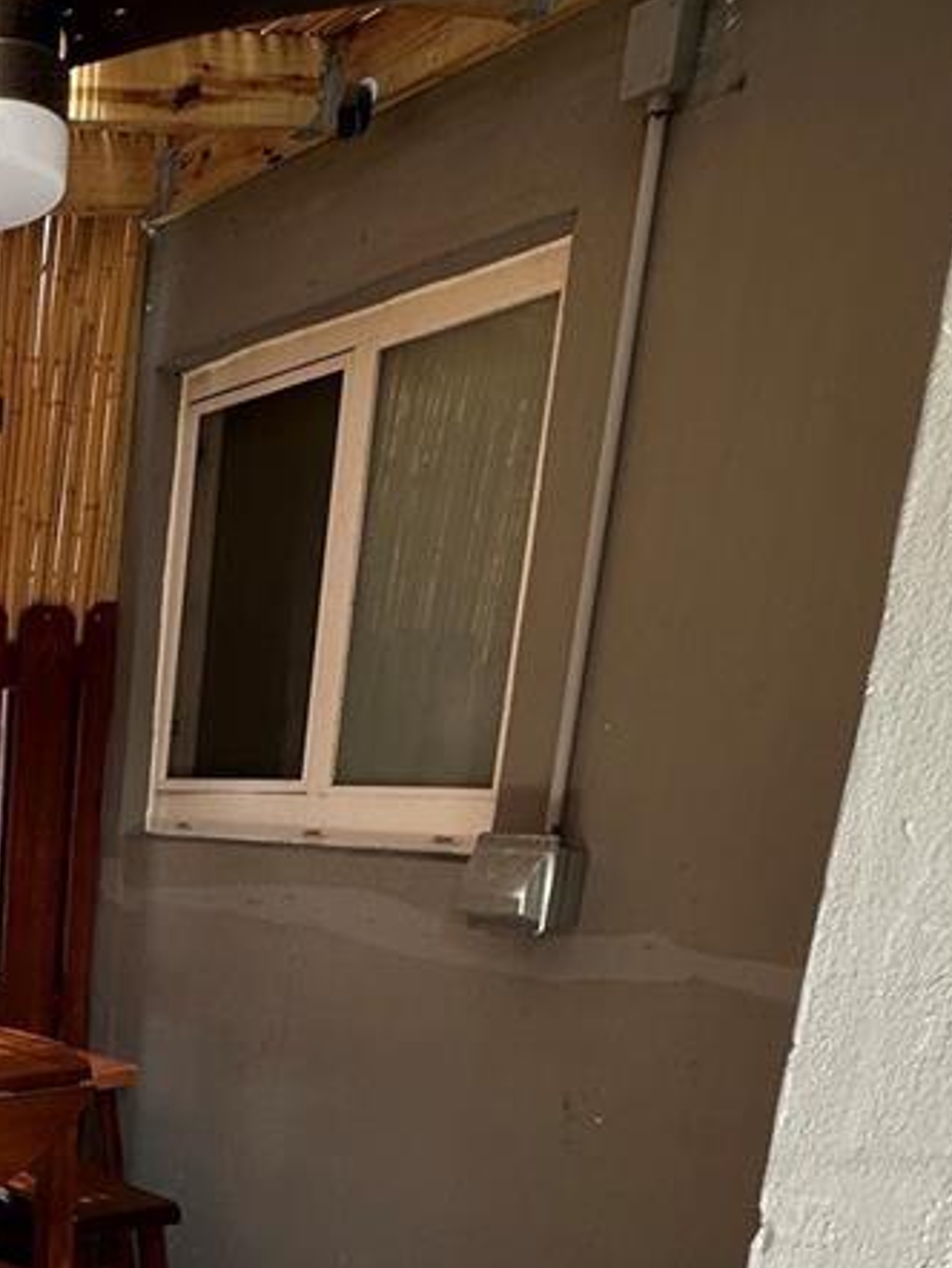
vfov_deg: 45.0
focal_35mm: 38
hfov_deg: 30.1
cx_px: -284
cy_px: 1110
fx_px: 1392
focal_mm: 2.22
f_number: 2.2
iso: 40
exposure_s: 1/159
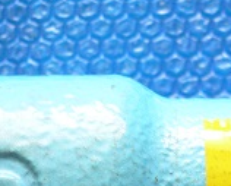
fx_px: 705
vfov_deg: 14.6
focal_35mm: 103
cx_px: 206
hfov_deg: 18.3
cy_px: 211
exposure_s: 1/25
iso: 100
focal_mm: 5.8
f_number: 2.8
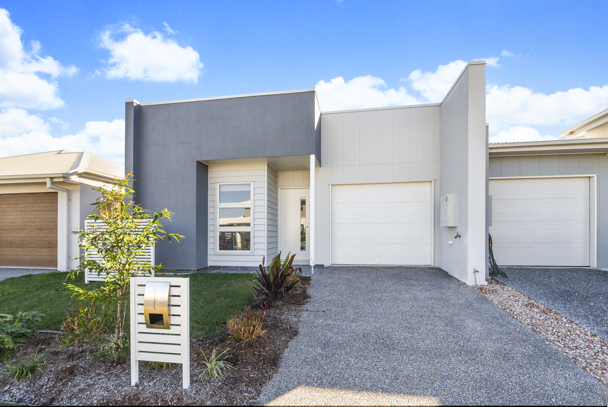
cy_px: 204
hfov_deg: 96.7
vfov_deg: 73.9
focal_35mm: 16
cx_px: 304
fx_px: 270
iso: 250
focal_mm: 16
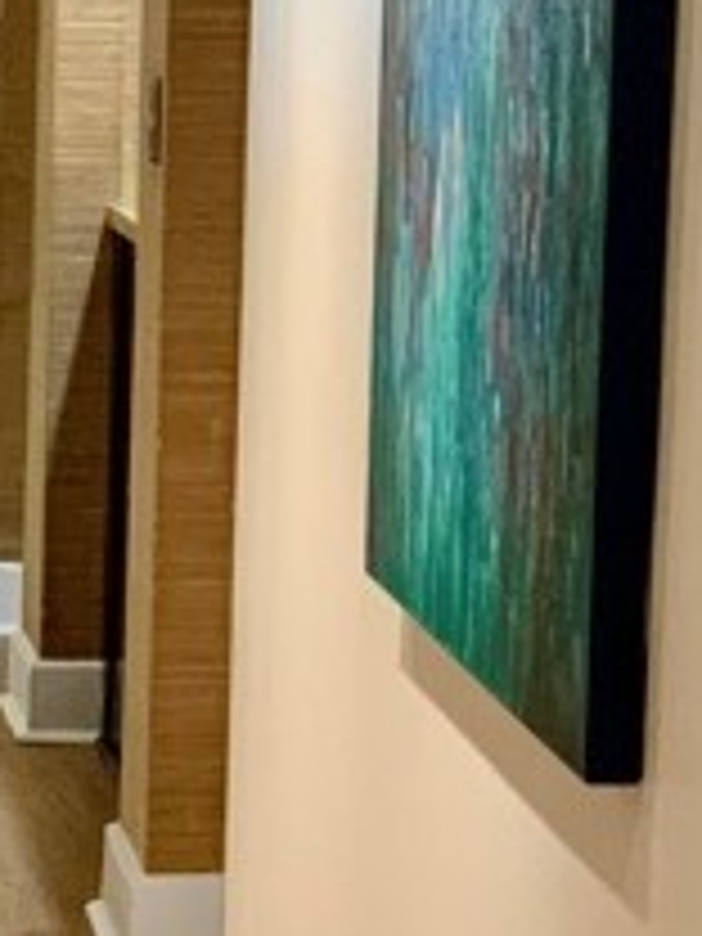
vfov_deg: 10.3
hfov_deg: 7.6
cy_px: 702
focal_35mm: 192
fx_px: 5192
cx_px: -328
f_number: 2.4
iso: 200
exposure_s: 1/60
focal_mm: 6
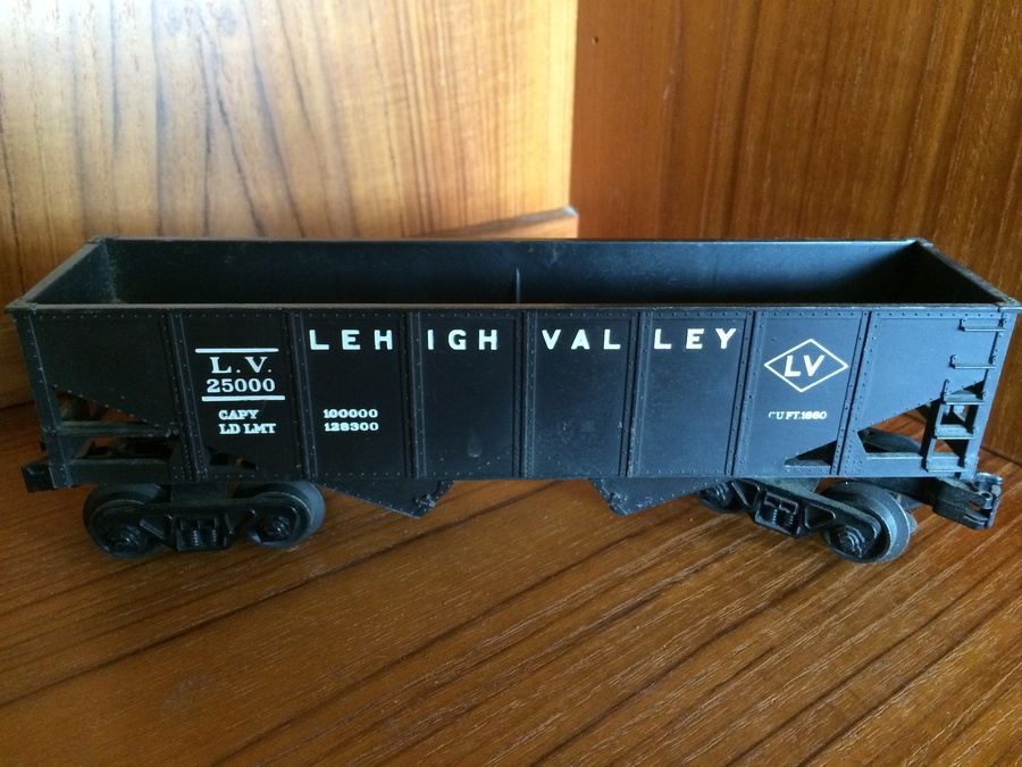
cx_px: 511
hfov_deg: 60.0
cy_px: 384
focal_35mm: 30
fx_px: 886
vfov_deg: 46.8
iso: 320
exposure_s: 1/30
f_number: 2.2
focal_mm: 4.12
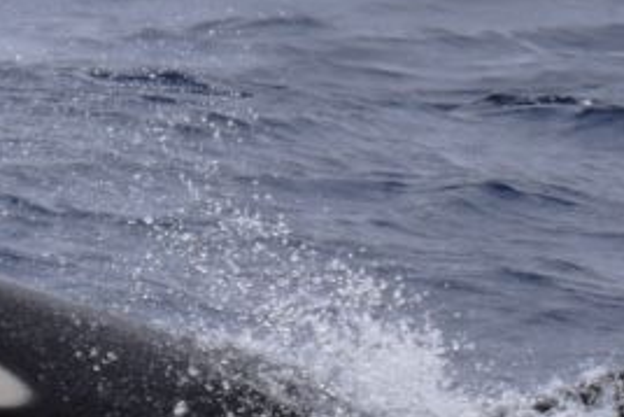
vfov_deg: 0.6
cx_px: -170
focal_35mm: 2239
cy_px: 297
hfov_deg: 0.9
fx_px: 38829
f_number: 6.3
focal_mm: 500
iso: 400
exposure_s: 1/1600
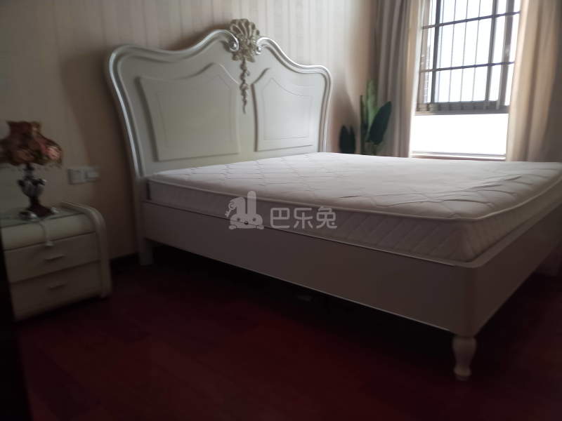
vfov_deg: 54.9
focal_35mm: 25
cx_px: 281
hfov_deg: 69.4
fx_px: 406
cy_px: 210
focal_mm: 4.36
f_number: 1.8
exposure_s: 1/20
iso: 200
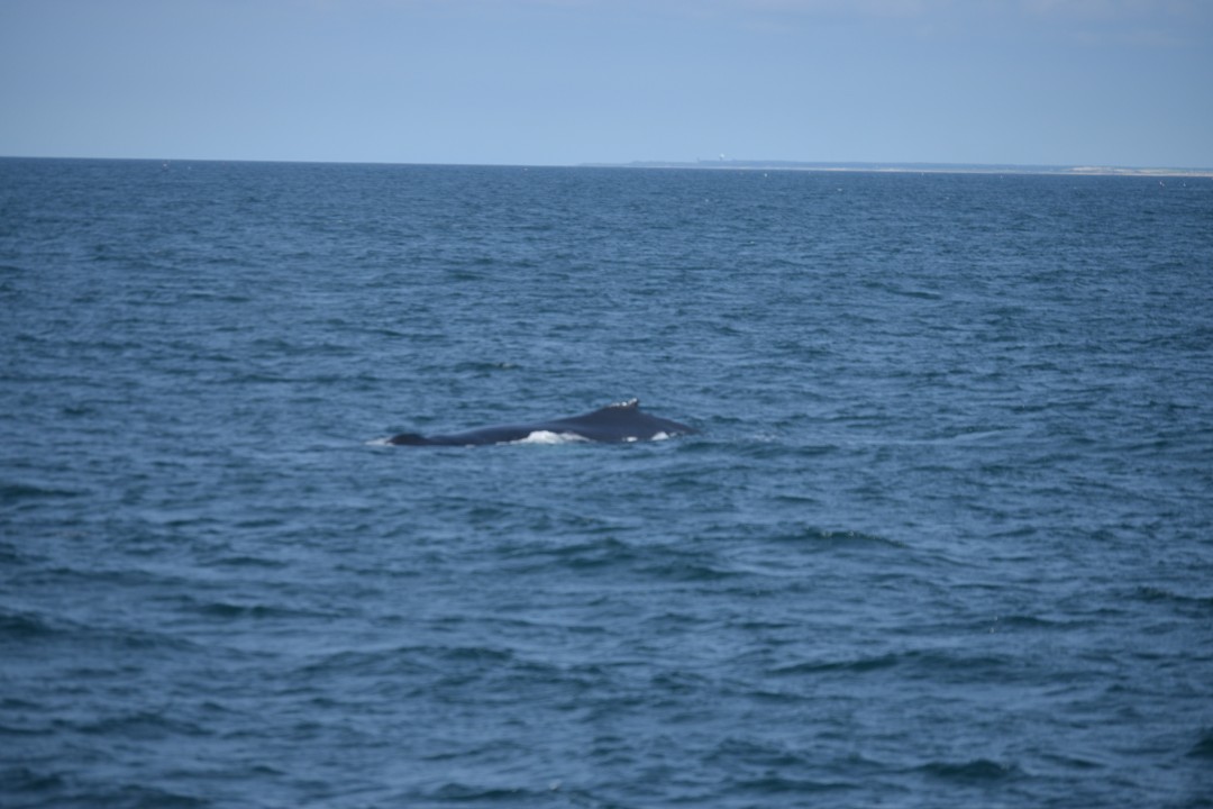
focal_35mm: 232
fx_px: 7833
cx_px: 606
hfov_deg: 8.9
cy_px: 404
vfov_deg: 5.9
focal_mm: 155
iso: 200
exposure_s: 1/1600
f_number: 5.6
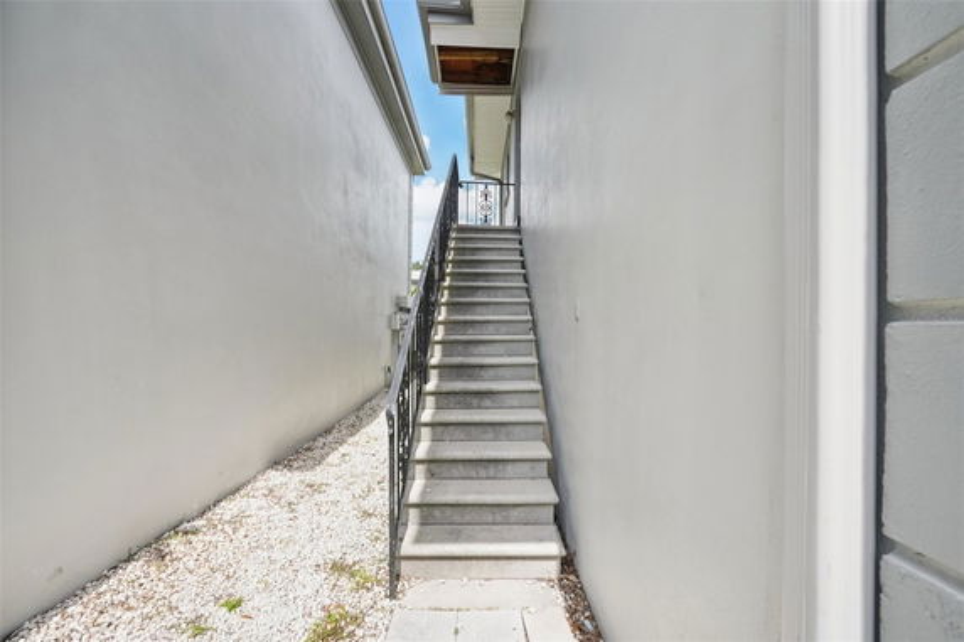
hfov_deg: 96.8
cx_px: 482
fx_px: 428
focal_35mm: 16
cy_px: 321
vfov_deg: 73.7
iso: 400
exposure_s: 1/320
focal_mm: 16
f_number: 8
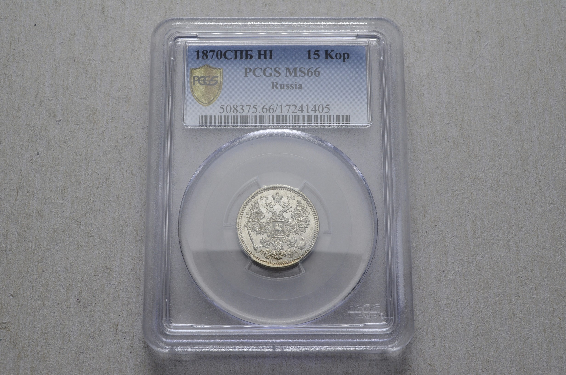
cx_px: 283
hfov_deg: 39.0
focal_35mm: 51
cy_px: 188
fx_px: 800
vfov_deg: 26.4
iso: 400
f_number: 14
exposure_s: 1/250
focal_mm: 34
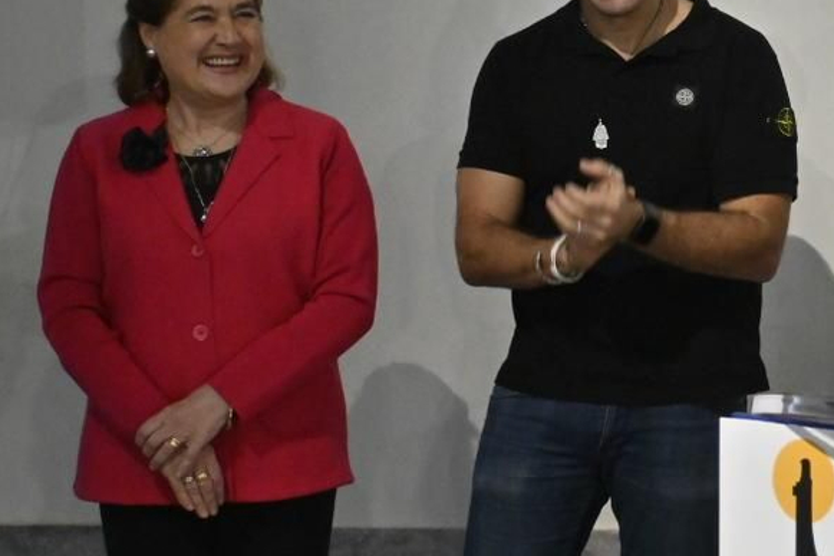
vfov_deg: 11.0
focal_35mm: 124
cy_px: 176
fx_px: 2872
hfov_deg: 15.8
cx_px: 1022
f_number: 4.8
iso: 2000
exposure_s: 1/125
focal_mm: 30
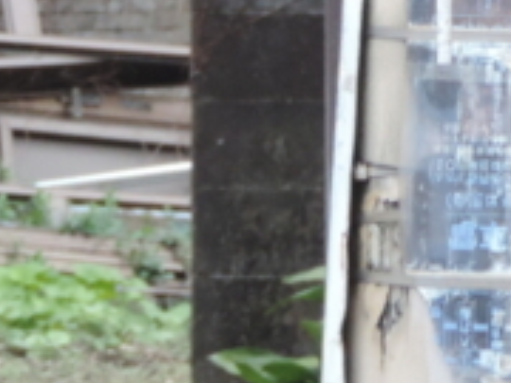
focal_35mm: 644
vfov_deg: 2.3
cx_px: 707
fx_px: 9507
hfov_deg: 3.1
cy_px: -298
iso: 400
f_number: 4.4
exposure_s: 1/100
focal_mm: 25.8
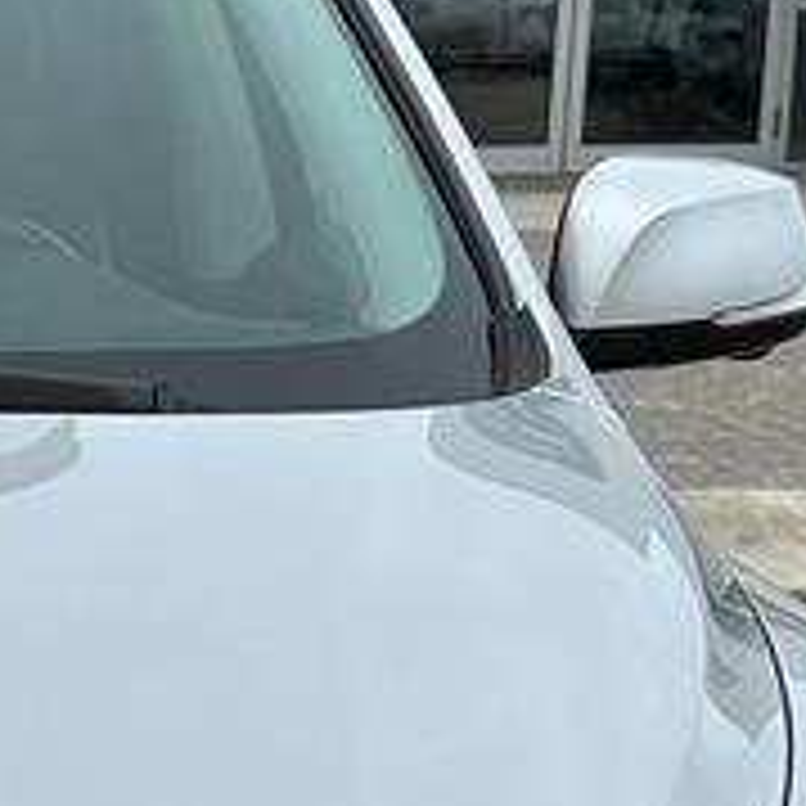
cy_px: 982
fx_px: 4004
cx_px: -590
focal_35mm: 152
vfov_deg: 11.3
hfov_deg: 10.8
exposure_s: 1/1639
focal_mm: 6.86
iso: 80
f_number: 1.78
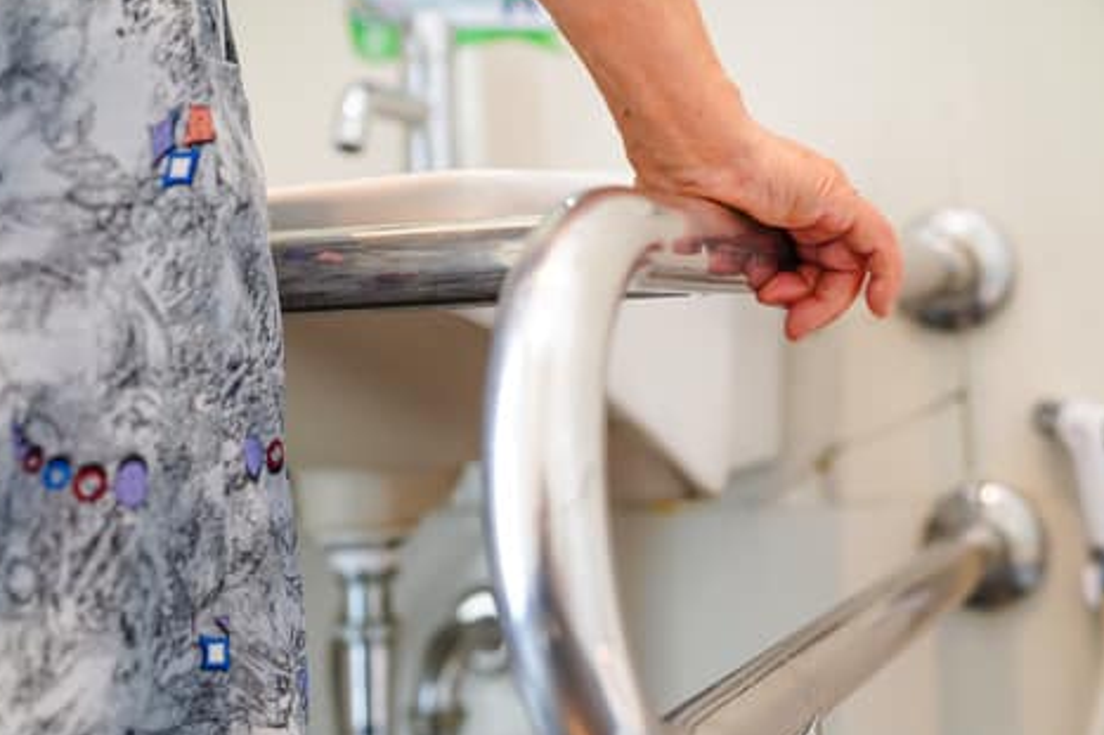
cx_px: 600
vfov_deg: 22.2
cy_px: 343
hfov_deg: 32.9
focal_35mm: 61
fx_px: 1870
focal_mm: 50
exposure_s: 1/60
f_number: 2.5
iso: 400
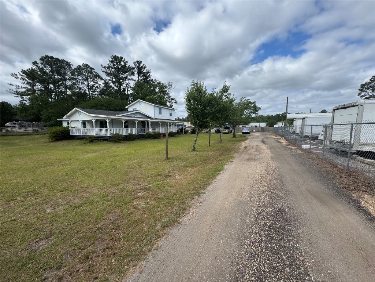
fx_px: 152
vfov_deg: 85.7
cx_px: 188
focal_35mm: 14
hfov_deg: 102.1
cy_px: 141
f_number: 2.2
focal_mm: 2.22
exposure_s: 1/1277
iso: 50
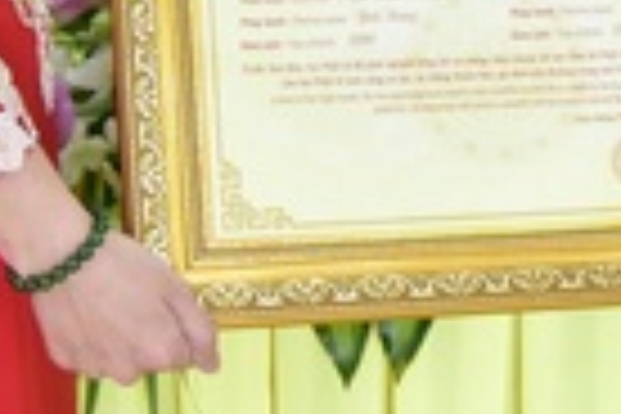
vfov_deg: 7.1
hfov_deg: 10.9
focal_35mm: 188
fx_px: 3243
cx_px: 576
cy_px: -306
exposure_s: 1/30
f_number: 4
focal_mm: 40
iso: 1250
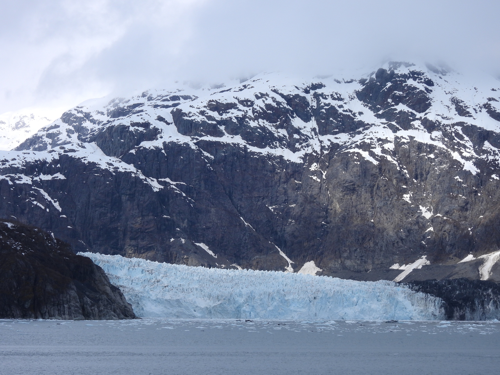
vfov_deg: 15.6
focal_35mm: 95
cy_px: 188
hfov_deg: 20.7
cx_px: 250
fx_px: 1372
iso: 100
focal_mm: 17
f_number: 4
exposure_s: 1/1600
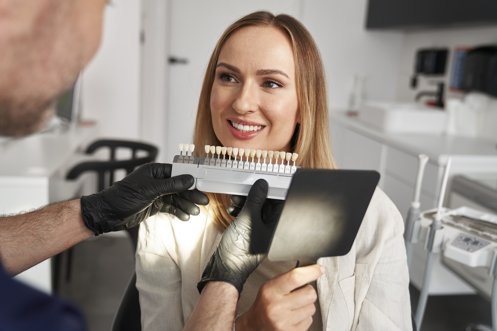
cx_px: 248
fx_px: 497
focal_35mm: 36
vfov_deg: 36.9
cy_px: 166
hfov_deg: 53.1
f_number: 2.8
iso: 400
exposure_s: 1/250
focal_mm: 36
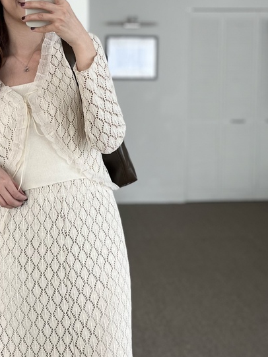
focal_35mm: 48
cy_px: 190
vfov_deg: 39.7
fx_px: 496
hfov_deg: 29.5
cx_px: 48
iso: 80
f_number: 1.6
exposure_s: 1/121
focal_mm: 5.1
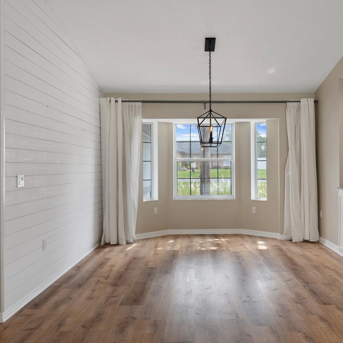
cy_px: 171
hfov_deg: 52.2
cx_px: 206
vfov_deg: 52.5
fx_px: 348
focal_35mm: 31
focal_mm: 24
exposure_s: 1/2.5
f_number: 8
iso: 400
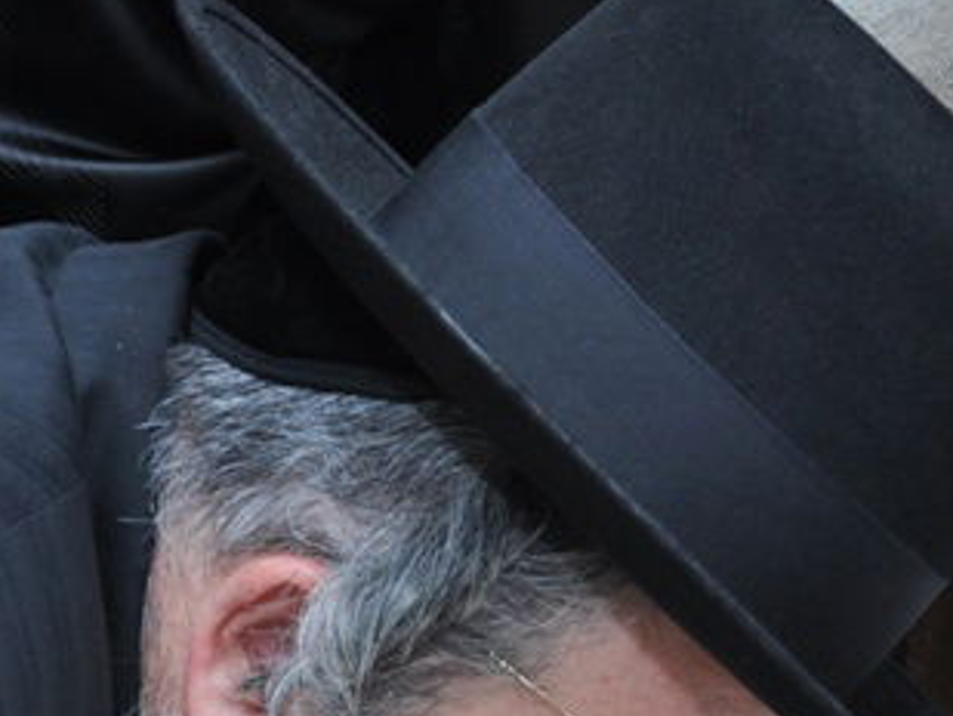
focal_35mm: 124
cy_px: 886
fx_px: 3415
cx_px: 487
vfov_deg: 11.7
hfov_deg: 15.9
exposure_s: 1/80
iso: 320
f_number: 6.3
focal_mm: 26
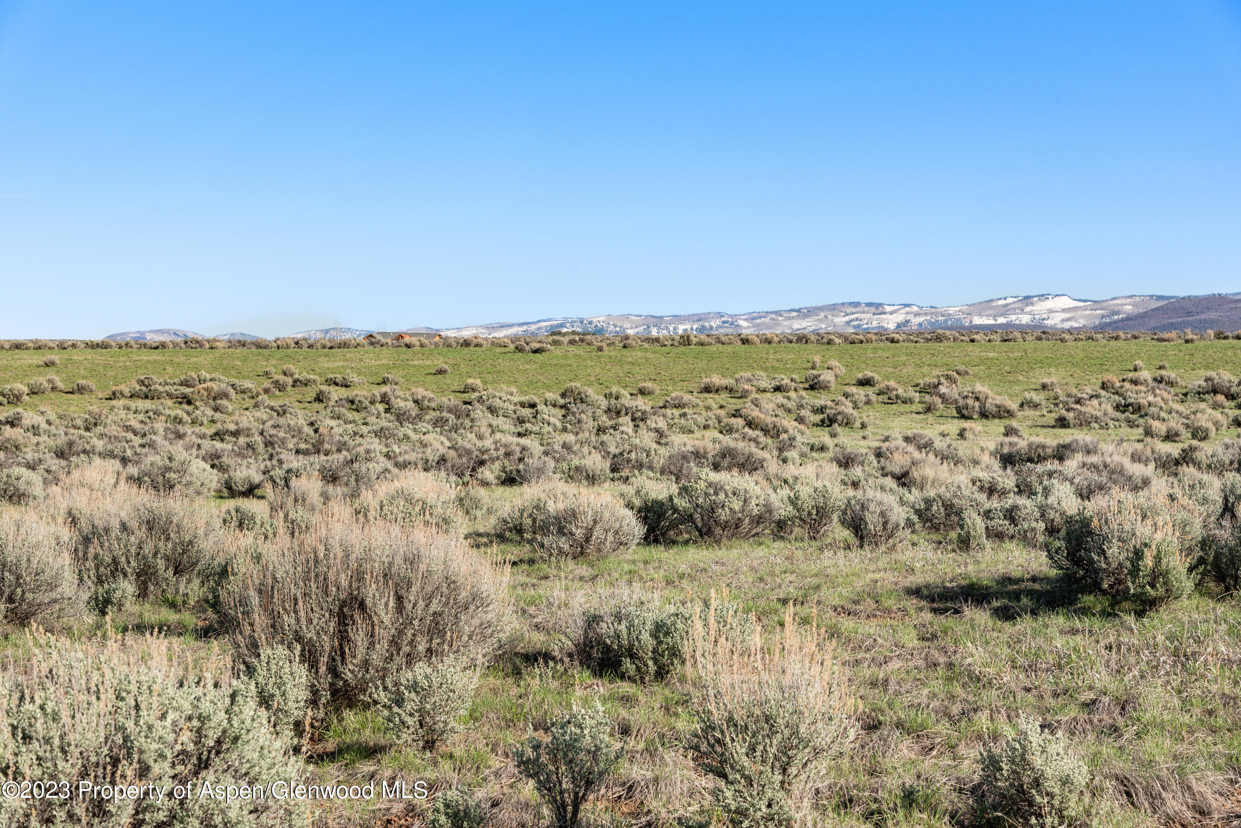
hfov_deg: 34.5
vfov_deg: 23.4
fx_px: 2000
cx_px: 620
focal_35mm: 58
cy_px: 414
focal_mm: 58
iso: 100
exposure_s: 1/400
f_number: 8
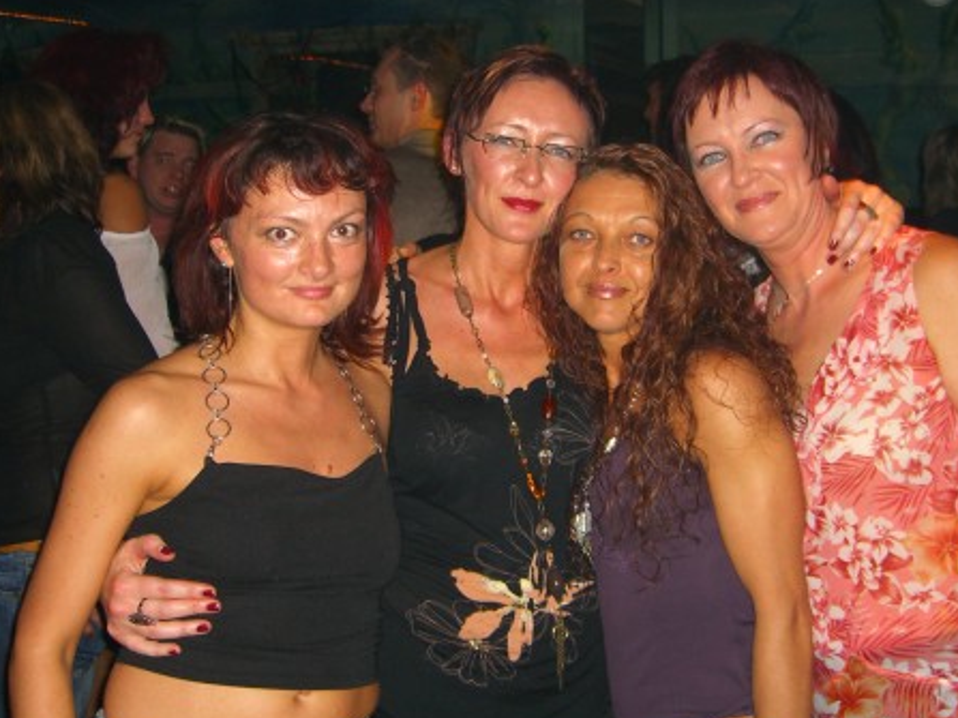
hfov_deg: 37.5
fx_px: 1411
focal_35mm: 51
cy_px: 302
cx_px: 493
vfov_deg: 28.5
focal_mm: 7.9
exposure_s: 1/60
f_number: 2.8
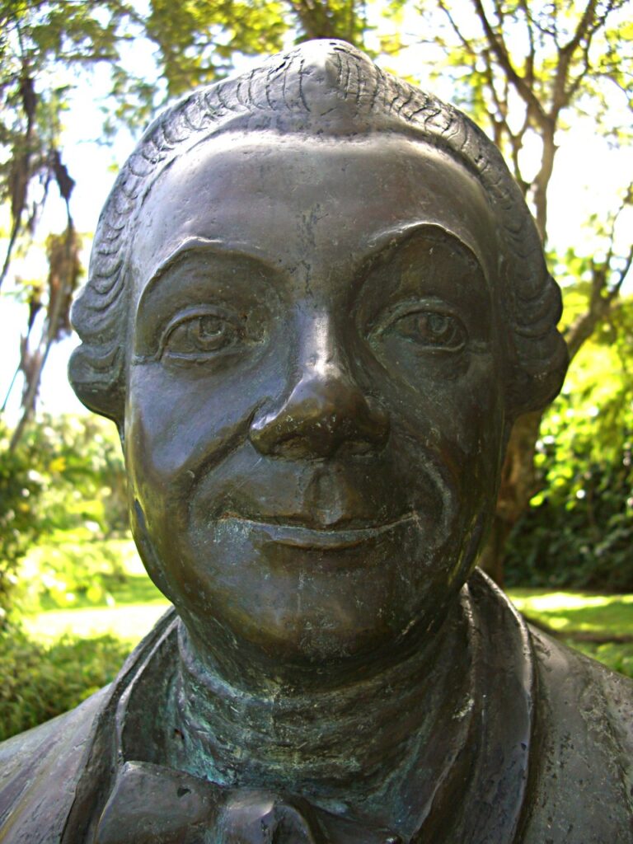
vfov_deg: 49.0
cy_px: 422
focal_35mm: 38
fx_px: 927
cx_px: 316
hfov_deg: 37.7
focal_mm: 7.9
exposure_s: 1/125
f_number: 2.8
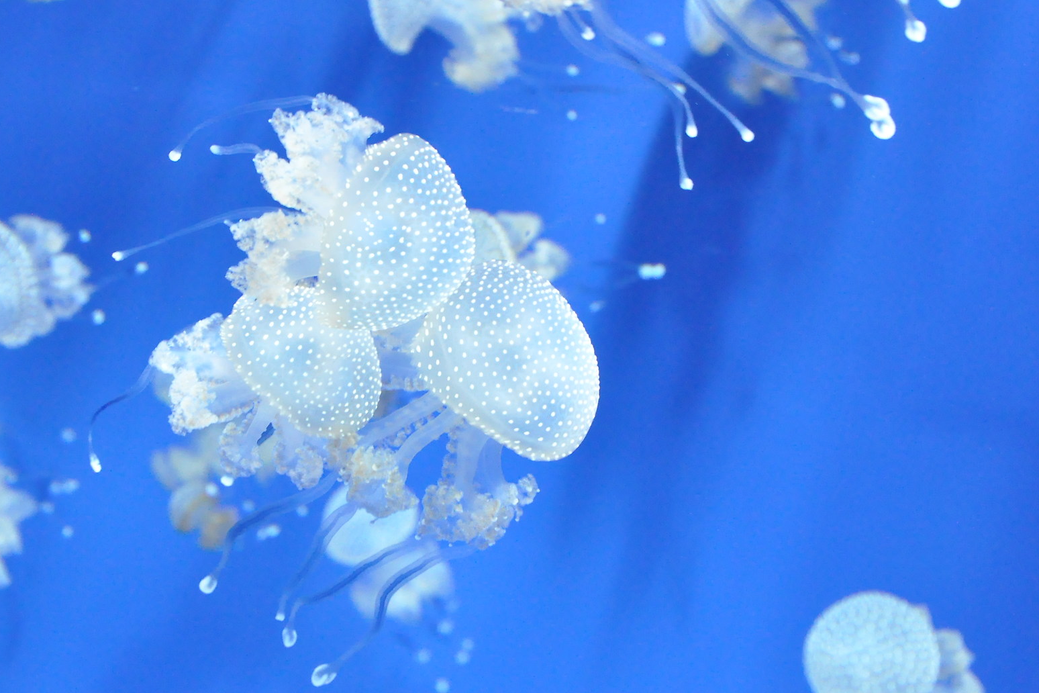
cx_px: 462
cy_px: 315
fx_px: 2280
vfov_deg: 17.3
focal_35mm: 79
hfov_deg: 25.7
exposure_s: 1/40
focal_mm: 34
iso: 3200
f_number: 6.3
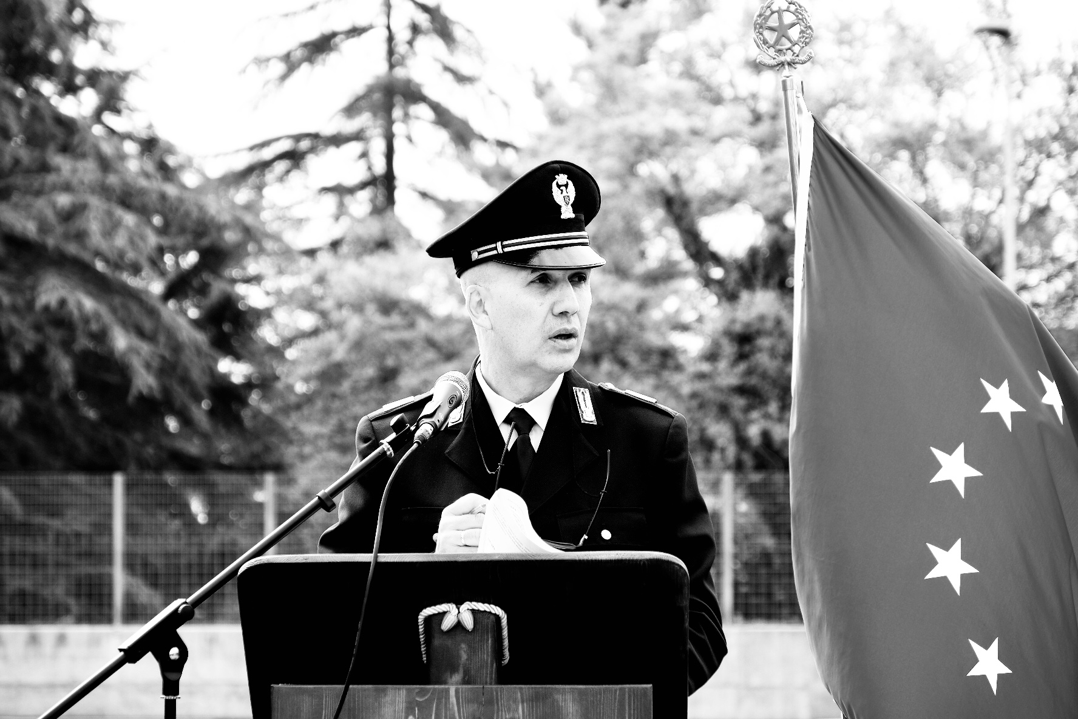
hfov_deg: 14.7
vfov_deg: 9.8
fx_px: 4192
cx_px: 539
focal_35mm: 140
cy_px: 360
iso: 400
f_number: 5.6
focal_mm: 93.2
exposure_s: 1/340
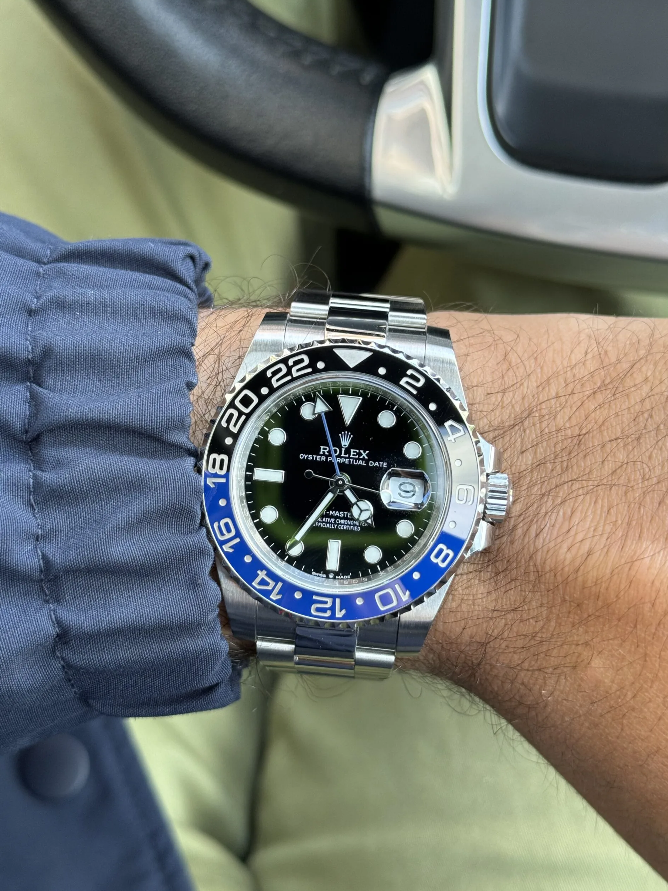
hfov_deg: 29.7
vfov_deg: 38.9
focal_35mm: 49
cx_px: 340
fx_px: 1261
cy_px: 446
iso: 100
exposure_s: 1/60
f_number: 1.78
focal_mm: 6.76
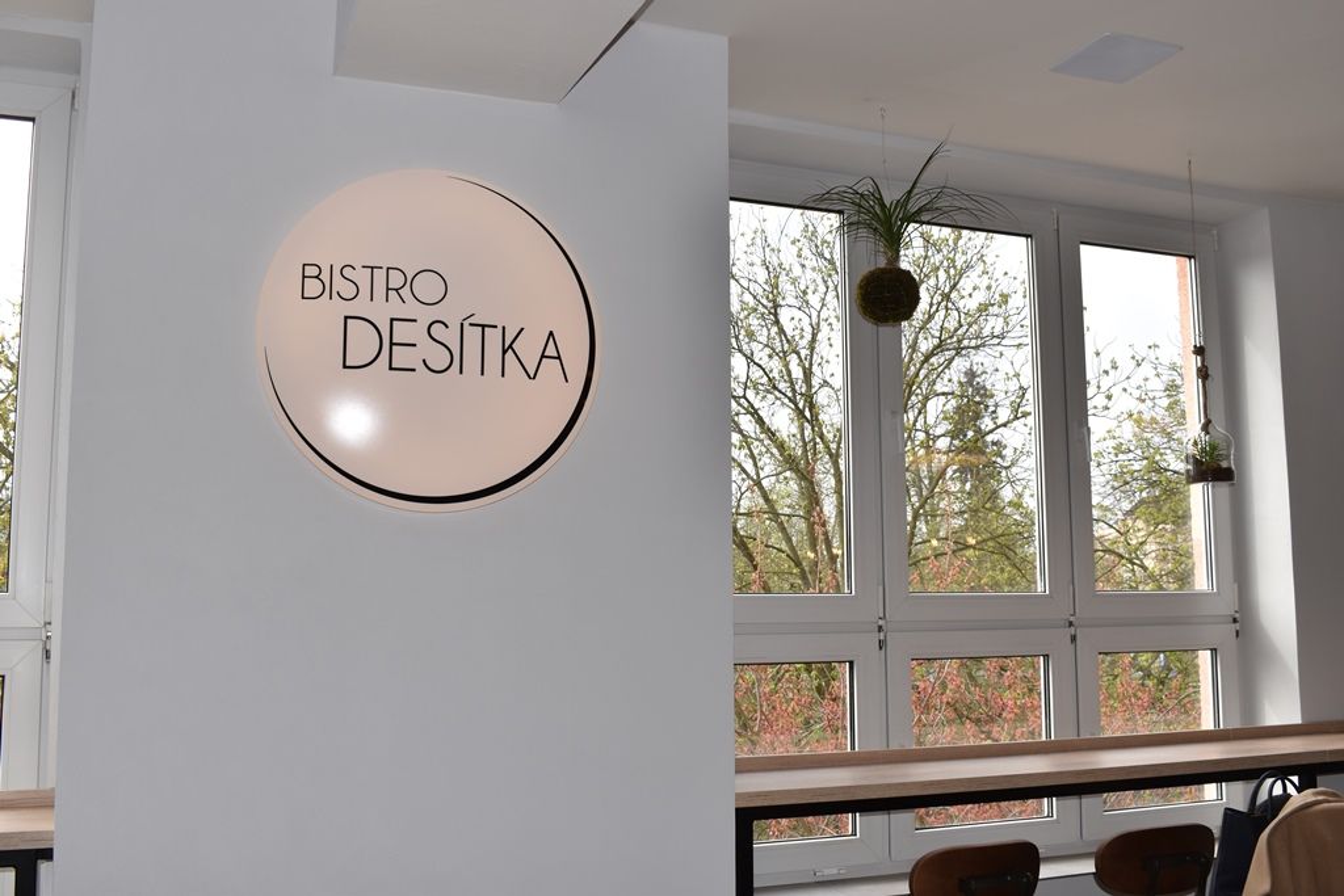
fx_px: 1288
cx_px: 672
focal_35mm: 34
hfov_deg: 55.1
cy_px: 448
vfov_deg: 38.4
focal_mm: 23
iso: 100
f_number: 8
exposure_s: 1/100
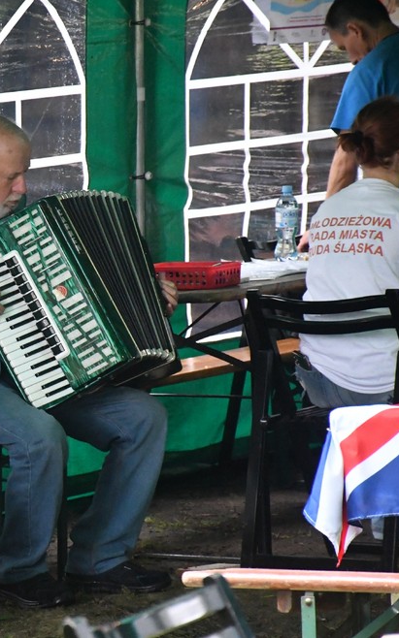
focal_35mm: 267
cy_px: 319
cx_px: -48
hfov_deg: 4.9
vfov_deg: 7.9
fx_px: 4647
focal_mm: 116
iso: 6400
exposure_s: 1/200
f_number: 5.6
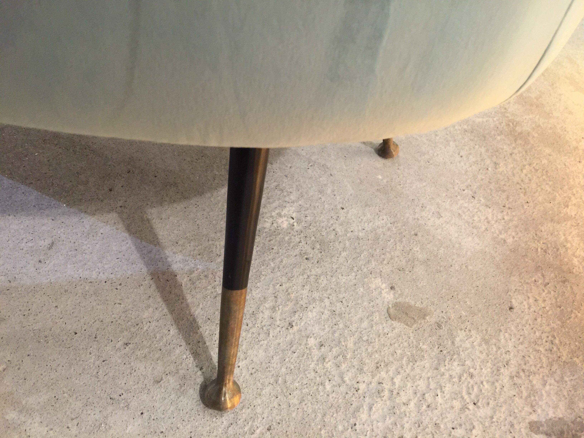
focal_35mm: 29
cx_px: 292
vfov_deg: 48.2
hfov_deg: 61.7
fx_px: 489
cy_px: 219
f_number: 2.2
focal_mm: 4.15
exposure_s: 1/10
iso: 125
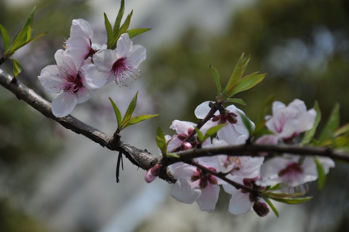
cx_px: 174
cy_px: 116
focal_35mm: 158
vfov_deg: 8.7
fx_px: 1525
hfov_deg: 13.1
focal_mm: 105
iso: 200
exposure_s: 1/1250
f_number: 5.6
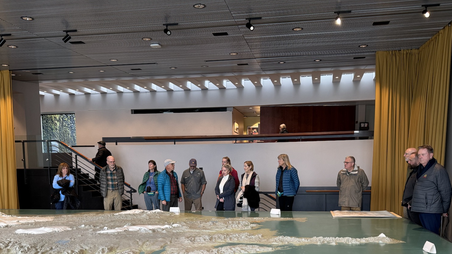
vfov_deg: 32.6
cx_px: 232
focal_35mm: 35
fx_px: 419
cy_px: 212
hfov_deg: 56.6
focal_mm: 6.76
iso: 125
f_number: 1.78
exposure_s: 1/100
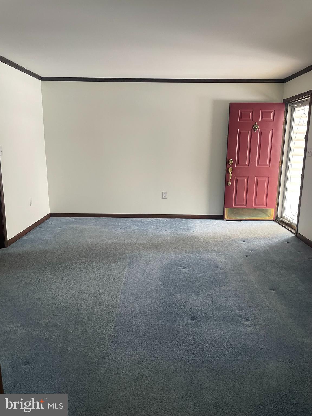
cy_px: 208
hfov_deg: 53.1
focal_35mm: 26
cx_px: 156
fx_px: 312
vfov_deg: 67.3
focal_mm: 4.2
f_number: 1.6
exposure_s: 1/76
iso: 125
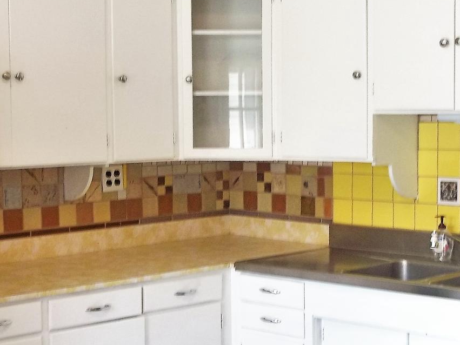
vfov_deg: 19.1
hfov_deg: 25.3
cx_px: 224
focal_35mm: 77
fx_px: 1023
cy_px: 200
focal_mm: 5.7
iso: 80
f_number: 2.9
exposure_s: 1/40
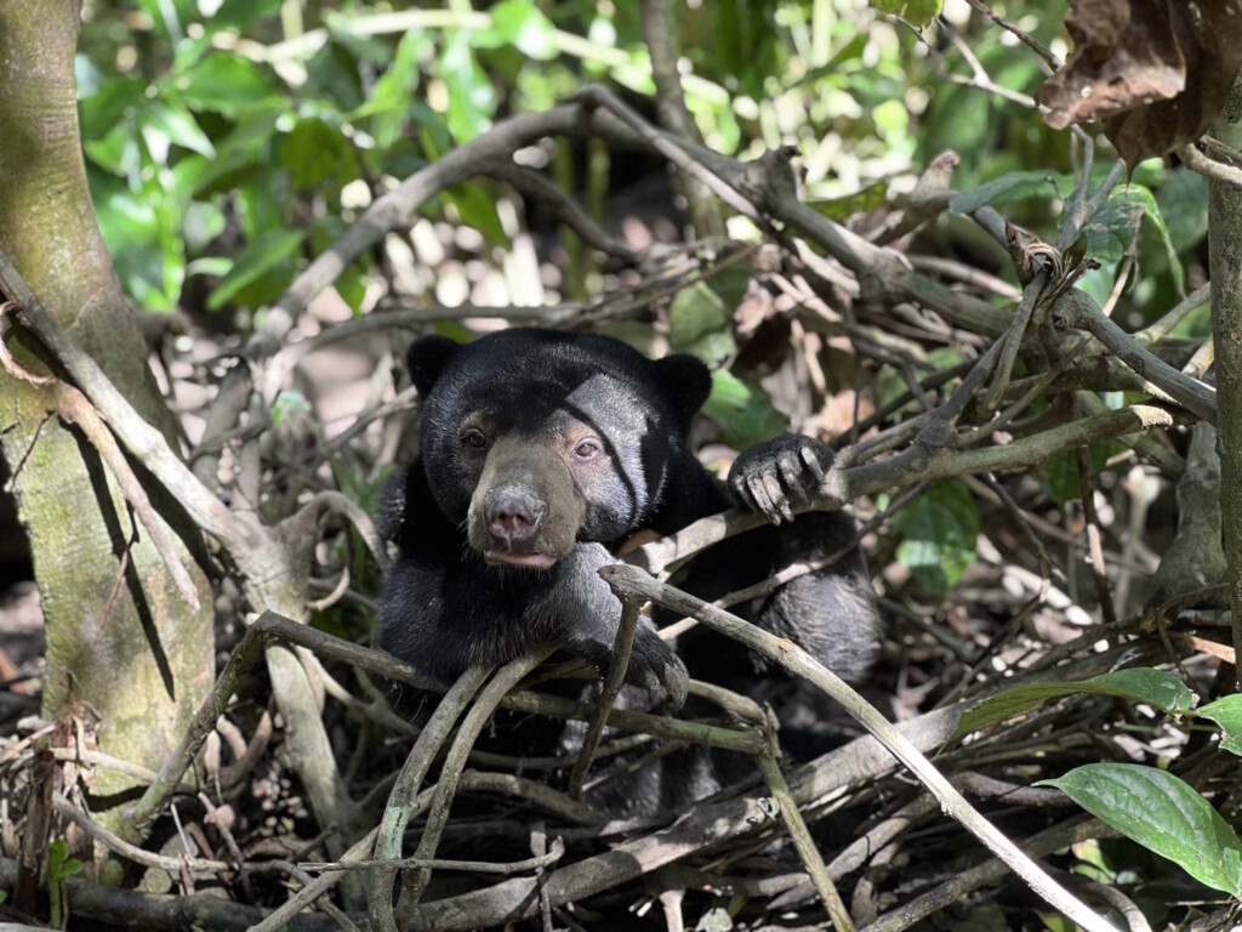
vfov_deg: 19.1
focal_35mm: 77
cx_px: 621
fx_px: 2763
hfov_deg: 25.3
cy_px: 466
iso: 160
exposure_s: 1/121
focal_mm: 9
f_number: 2.8
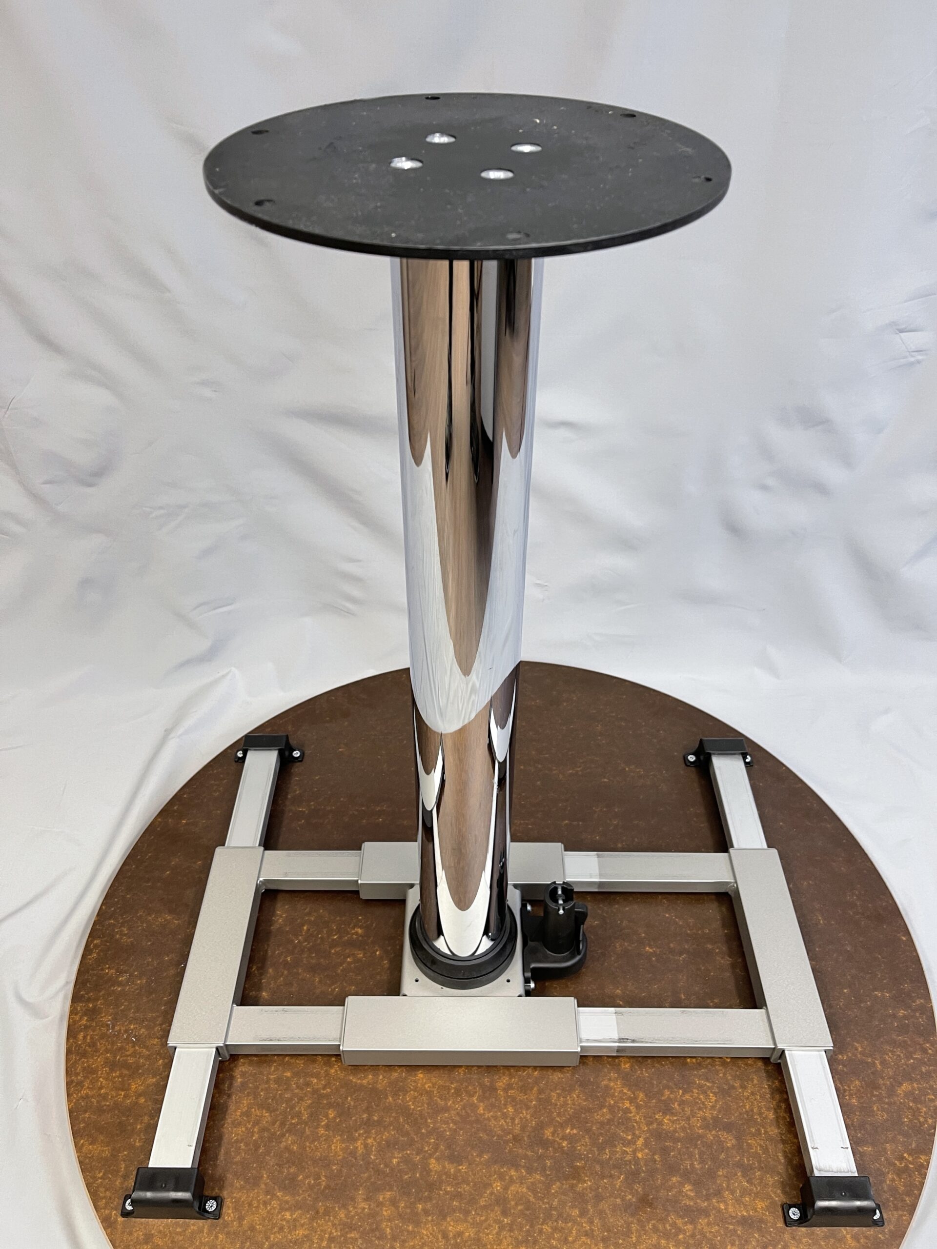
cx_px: 468
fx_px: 938
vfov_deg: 67.3
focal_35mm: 26
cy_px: 624
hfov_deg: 53.1
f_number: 1.6
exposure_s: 1/50
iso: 100
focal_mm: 5.1
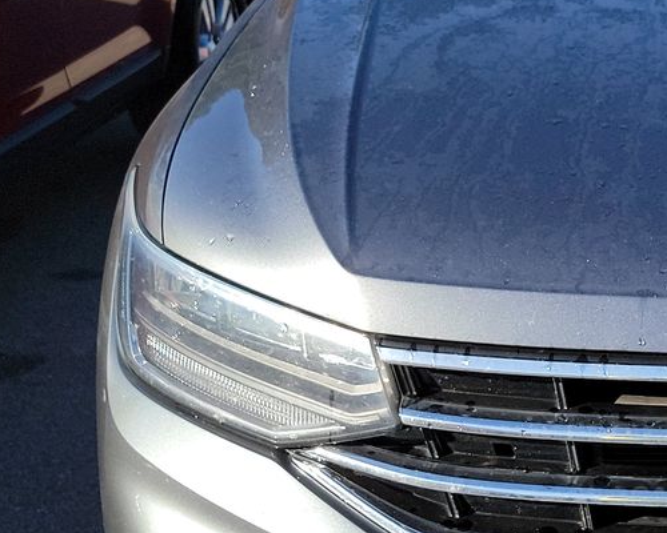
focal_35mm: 75
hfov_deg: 23.3
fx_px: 1481
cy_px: 312
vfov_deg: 20.4
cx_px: 799
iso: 50
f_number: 1.8
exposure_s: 1/431
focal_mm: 6.7
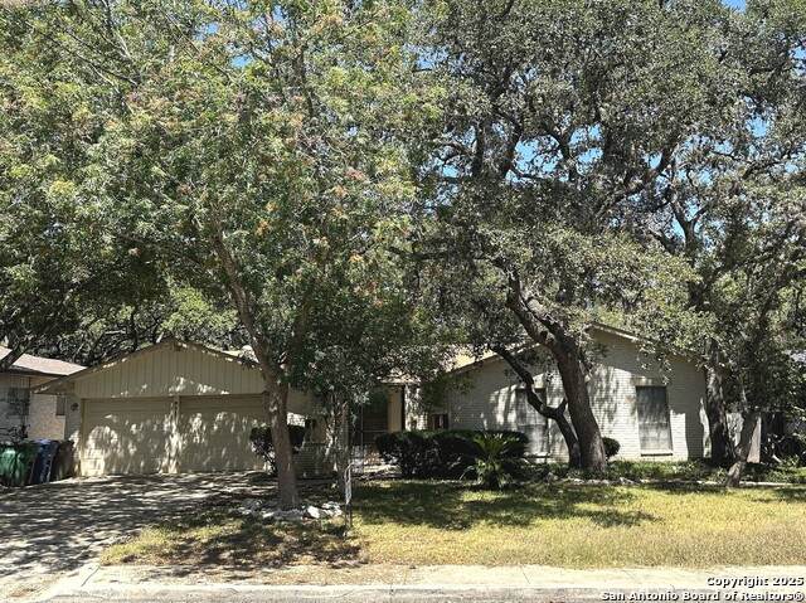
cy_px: 302
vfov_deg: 56.8
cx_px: 403
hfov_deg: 71.6
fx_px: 558
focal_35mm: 24
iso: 80
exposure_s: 1/1721
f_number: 1.78
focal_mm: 6.86
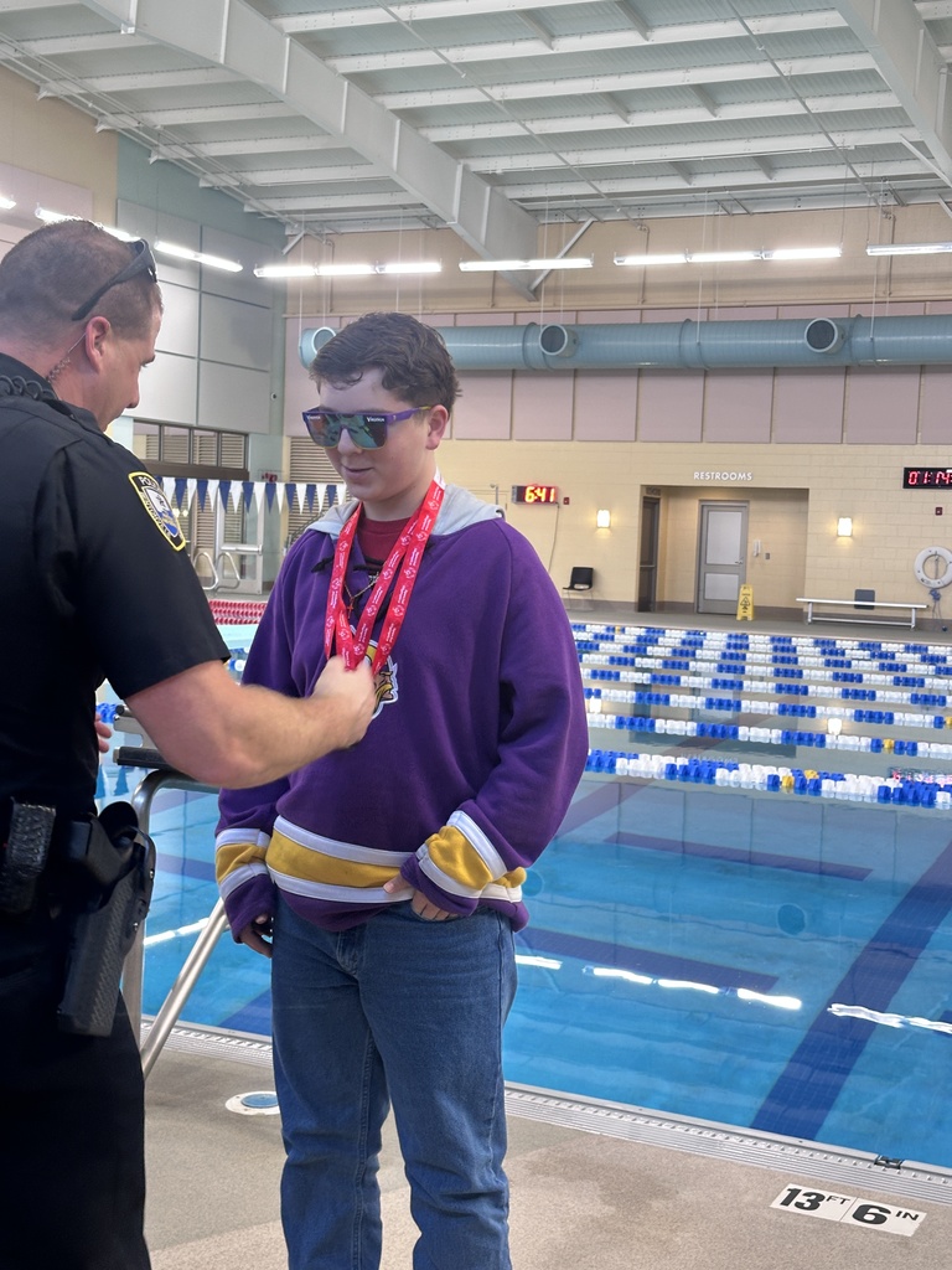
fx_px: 1760
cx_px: 476
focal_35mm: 48
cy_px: 635
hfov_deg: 30.3
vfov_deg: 39.7
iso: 100
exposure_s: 1/60
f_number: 1.78
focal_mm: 6.86
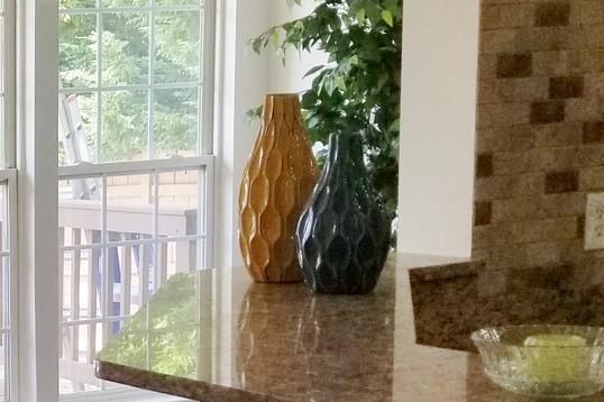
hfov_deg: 17.9
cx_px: -287
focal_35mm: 103
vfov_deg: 13.0
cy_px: 464
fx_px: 1727
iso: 50
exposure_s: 1/141
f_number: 1.7
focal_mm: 4.25
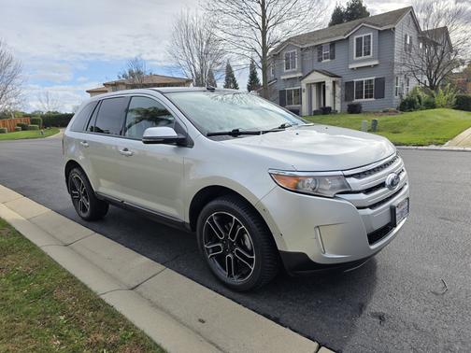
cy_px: 176
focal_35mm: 23
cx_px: 236
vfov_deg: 58.9
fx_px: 313
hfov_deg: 73.9
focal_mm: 6.3
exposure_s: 1/5778
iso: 80
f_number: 1.7
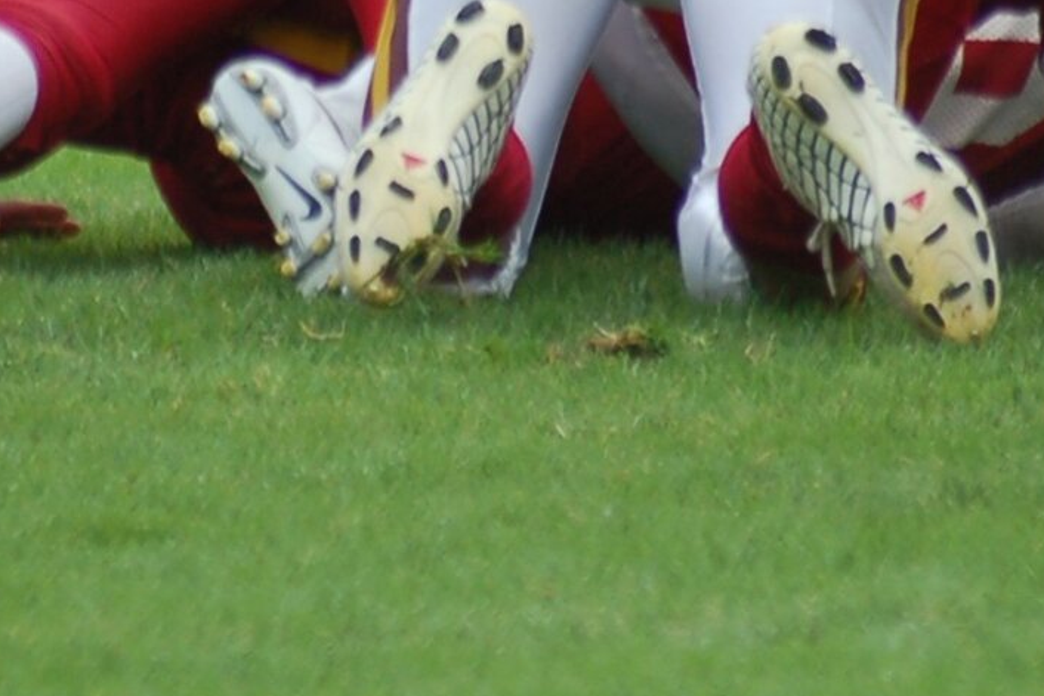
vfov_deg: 1.0
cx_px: 557
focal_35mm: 1399
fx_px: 40577
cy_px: -321
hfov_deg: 1.5
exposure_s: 1/640
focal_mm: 300
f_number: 5.6
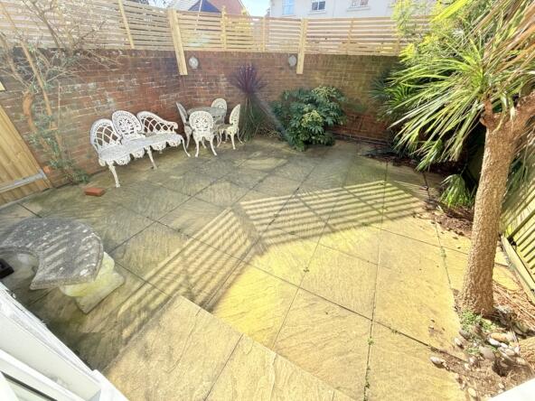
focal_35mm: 14
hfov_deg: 102.1
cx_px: 268
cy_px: 200
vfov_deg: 85.7
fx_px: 216
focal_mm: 2.22
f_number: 2.2
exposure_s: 1/672
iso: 50
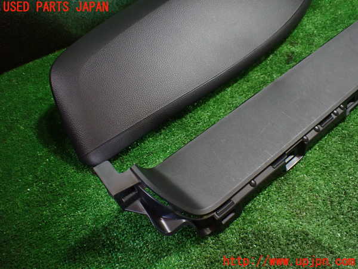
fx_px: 310
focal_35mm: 30
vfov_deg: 46.8
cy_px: 134
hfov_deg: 60.0
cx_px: 179
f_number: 2.3
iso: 800
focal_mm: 5.4
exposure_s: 1/100
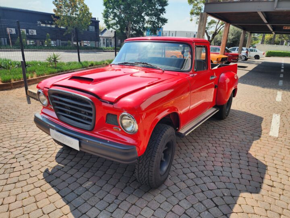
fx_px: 193
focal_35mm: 23
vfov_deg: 58.9
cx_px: 145
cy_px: 109
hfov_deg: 73.9
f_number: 1.8
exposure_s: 1/796
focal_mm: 6.4
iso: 12
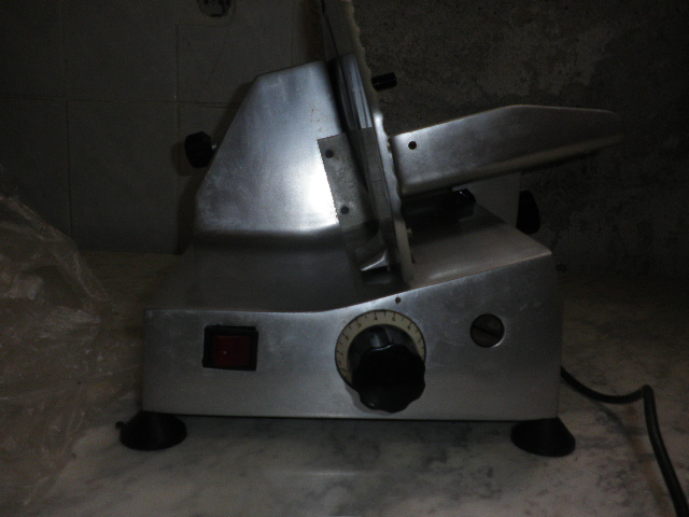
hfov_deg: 51.4
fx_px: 717
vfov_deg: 39.7
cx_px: 344
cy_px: 258
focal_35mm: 36
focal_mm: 6.3
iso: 100
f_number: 3.5
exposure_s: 1/30
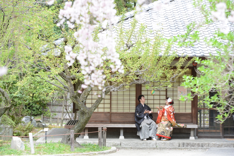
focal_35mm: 110
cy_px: 78
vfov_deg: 12.5
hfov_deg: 18.6
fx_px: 715
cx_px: 117
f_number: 5.6
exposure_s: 1/320
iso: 400
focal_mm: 110
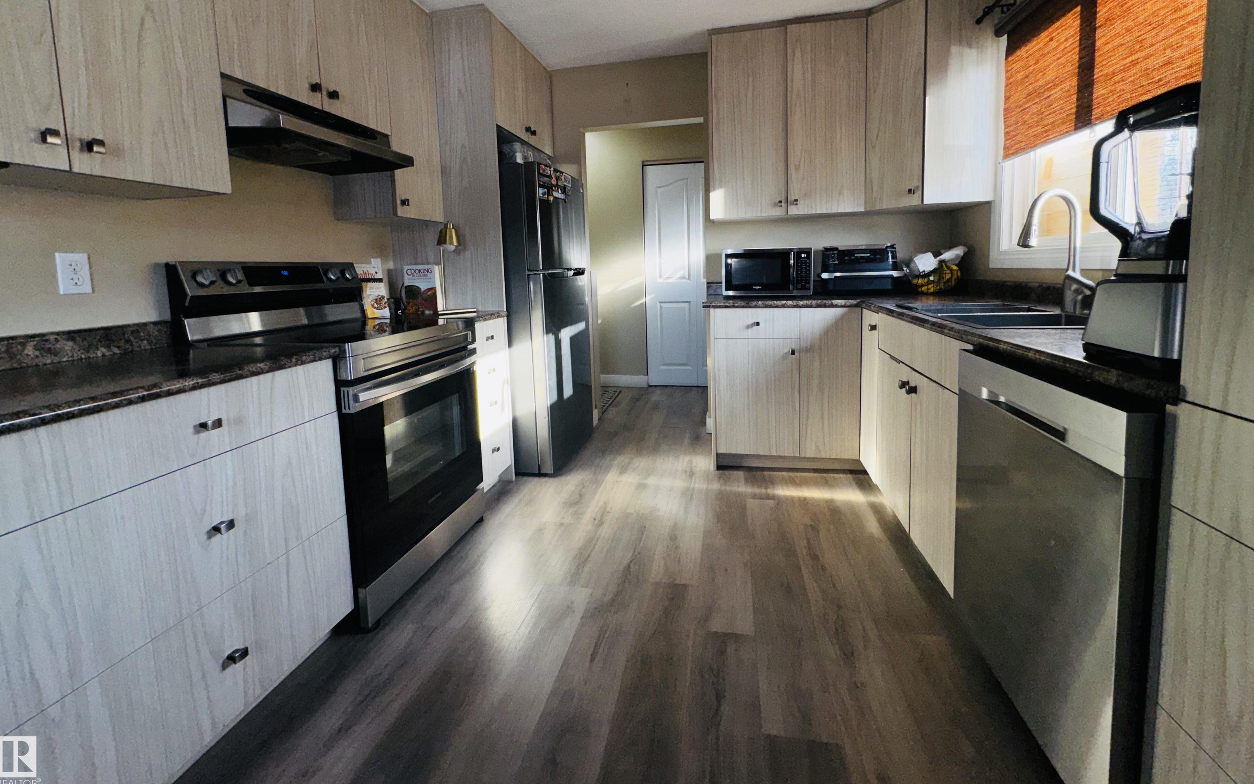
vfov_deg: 74.1
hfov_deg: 101.5
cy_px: 317
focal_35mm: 15
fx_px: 513
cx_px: 629
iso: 32
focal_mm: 2.22
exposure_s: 1/173
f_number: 2.2
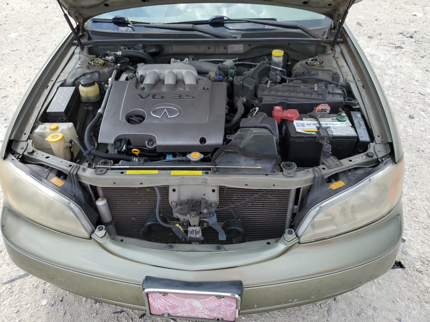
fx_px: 323
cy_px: 161
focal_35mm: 26
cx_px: 215
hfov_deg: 67.3
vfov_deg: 53.1
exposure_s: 1/1111
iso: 50
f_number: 1.5
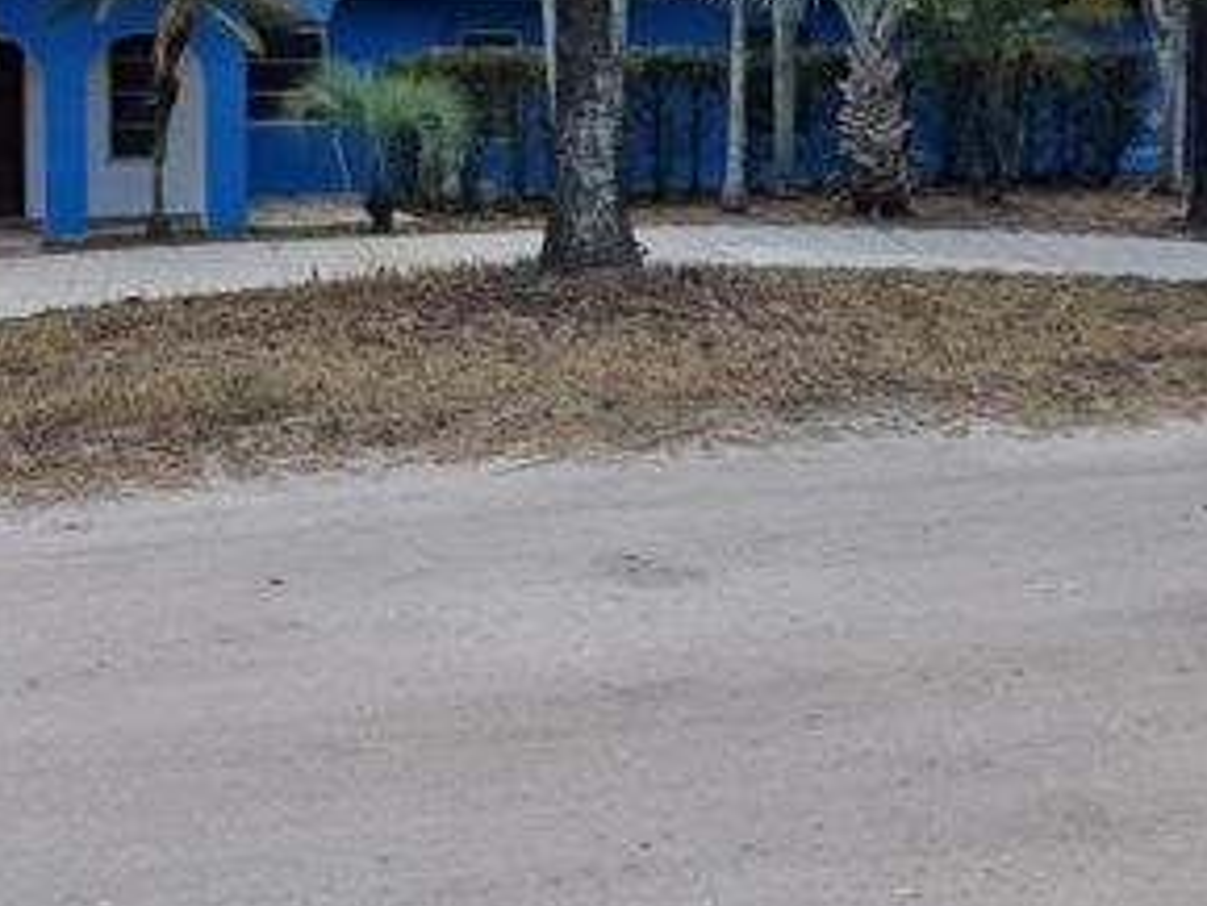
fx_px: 1570
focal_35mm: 45
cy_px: 152
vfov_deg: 31.2
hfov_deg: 41.8
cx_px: 464
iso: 20
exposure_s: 1/266
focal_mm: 3.98
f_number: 1.8
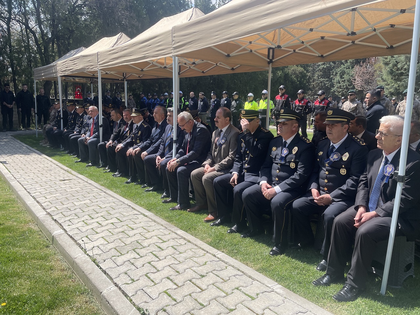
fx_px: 315
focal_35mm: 26
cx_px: 210
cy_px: 158
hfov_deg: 67.3
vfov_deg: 53.1
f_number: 1.6
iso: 32
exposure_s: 1/1795
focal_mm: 4.2
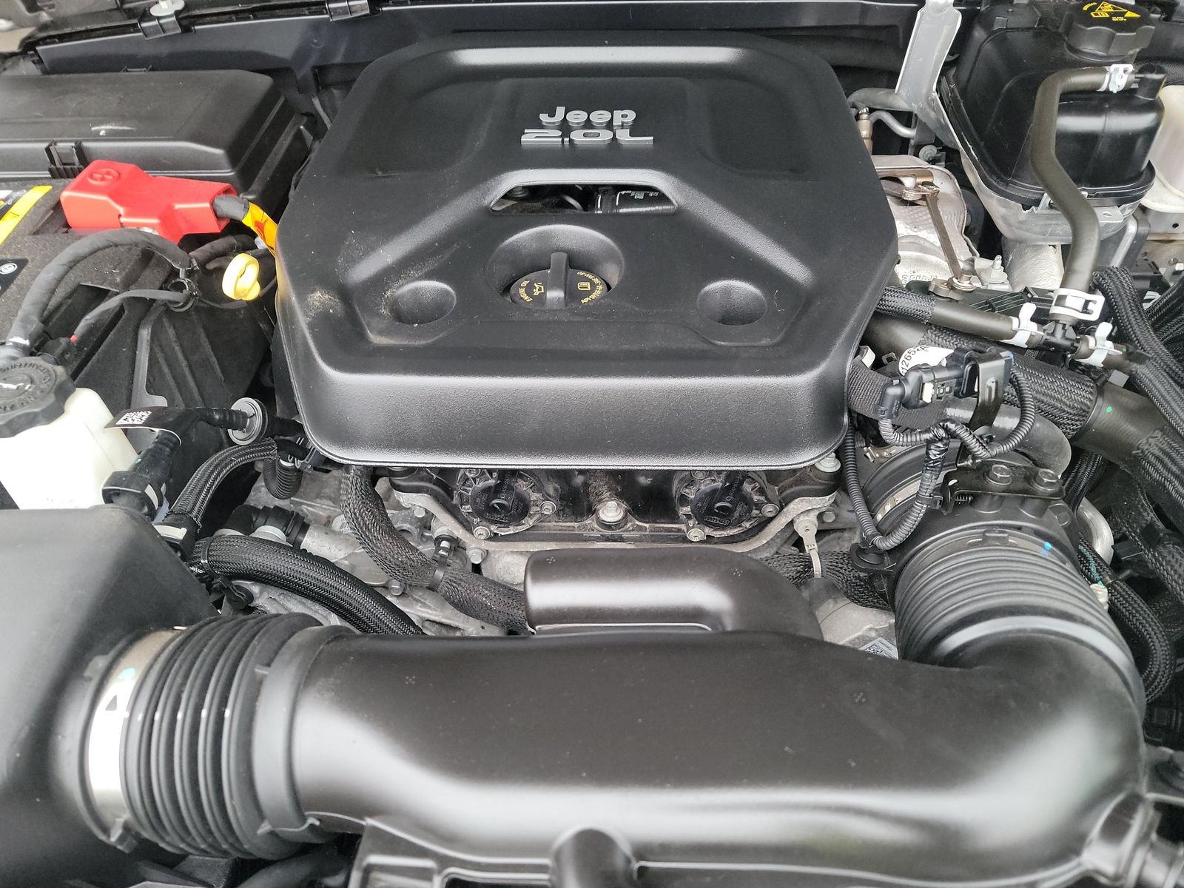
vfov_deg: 56.8
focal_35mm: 24
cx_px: 592
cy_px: 444
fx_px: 821
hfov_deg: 71.6
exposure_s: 1/59
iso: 1065
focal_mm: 6.7
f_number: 1.8
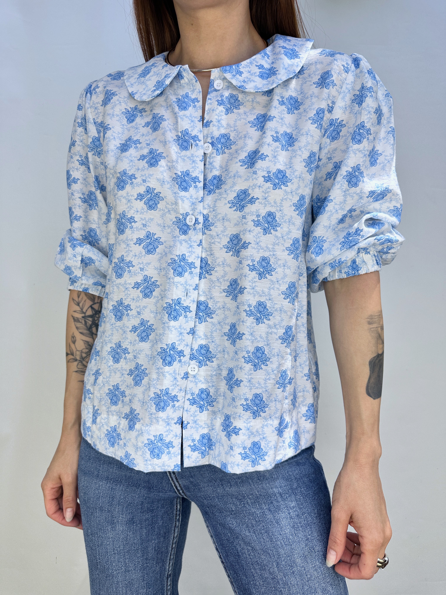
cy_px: 298
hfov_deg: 56.8
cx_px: 223
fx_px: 412
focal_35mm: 24
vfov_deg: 71.6
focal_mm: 6.86
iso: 80
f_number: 1.78
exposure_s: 1/676
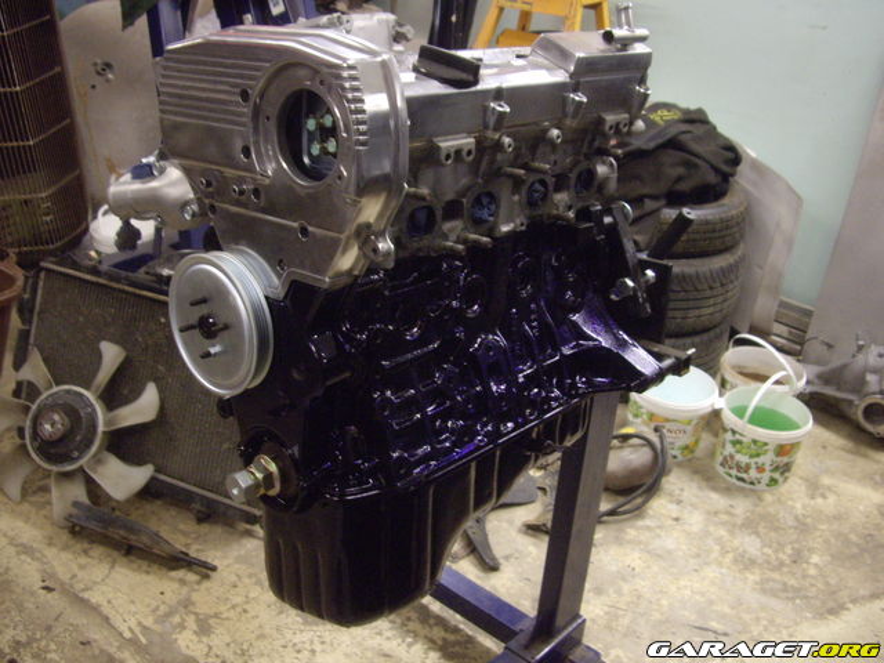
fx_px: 970
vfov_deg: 37.7
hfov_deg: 49.0
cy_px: 332
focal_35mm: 38
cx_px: 442
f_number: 2.8
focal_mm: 7.9
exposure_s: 1/40
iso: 400
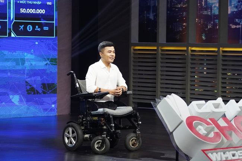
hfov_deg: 14.3
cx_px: 121
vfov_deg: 9.5
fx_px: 968
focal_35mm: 144
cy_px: 80
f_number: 4.5
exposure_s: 1/320
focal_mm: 96
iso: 4000
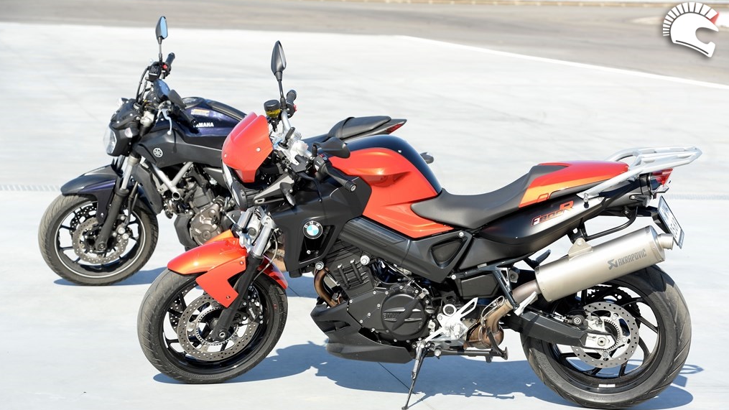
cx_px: 363
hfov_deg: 16.6
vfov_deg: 9.4
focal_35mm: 129
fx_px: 2494
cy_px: 239
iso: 400
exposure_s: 1/320
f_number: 13
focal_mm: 122
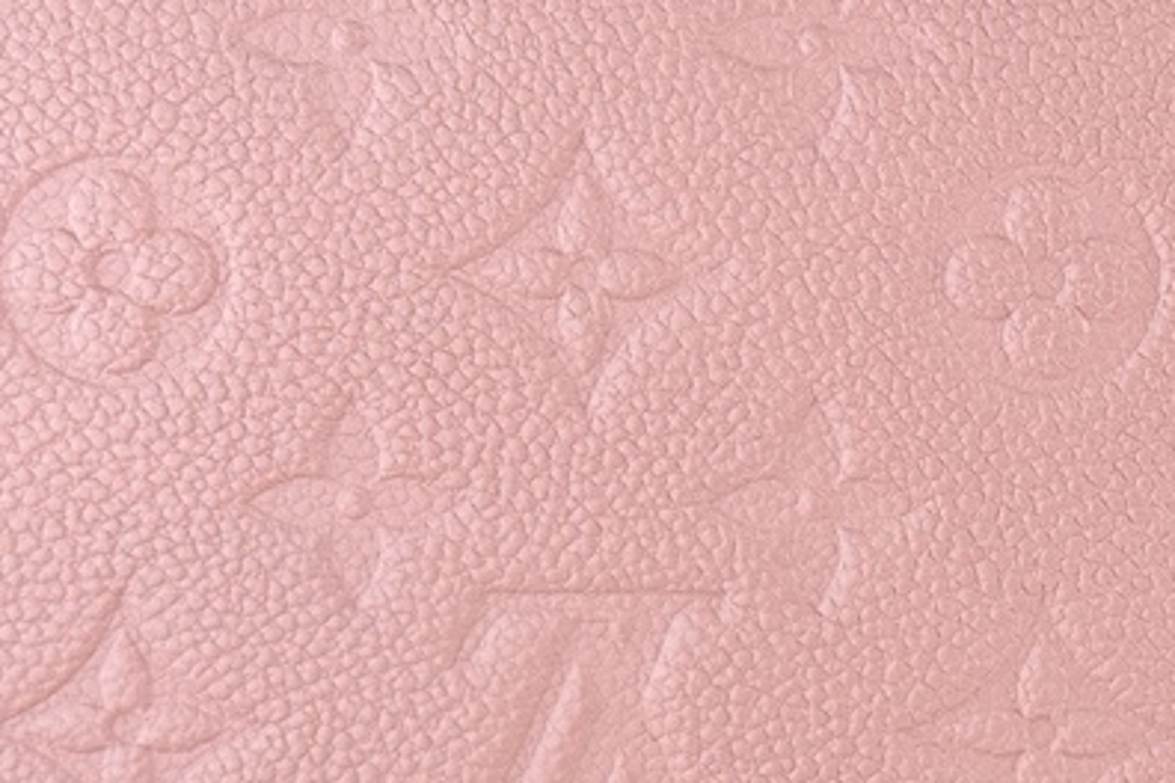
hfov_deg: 15.9
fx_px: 4145
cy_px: 394
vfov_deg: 10.8
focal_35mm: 127
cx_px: 1092
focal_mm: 6.76
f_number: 1.78
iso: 64
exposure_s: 1/107
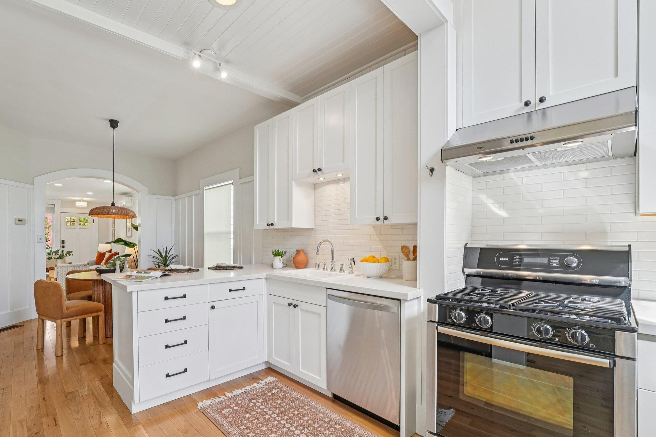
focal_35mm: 16
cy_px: 234
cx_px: 295
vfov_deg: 73.6
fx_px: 291
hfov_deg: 96.4
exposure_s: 1/80
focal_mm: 14
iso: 640
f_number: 8
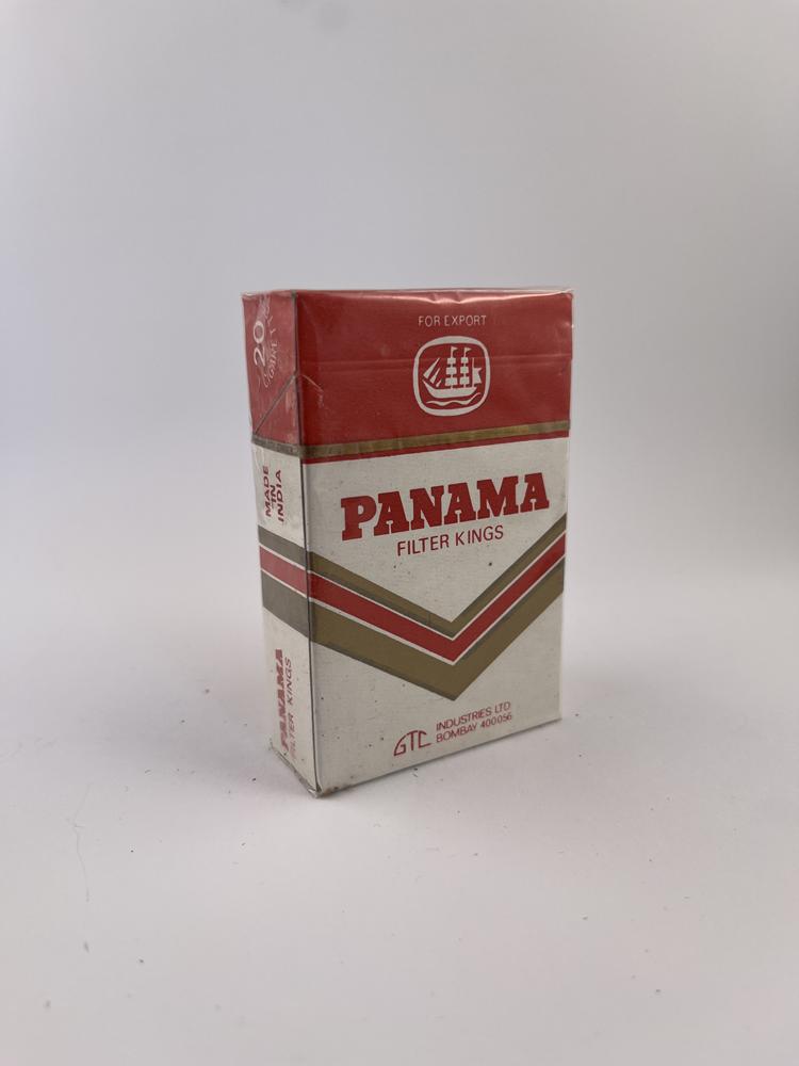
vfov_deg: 67.3
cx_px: 400
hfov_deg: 53.1
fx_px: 800
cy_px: 533
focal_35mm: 26
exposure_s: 1/126
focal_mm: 5.1
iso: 32
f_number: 1.6
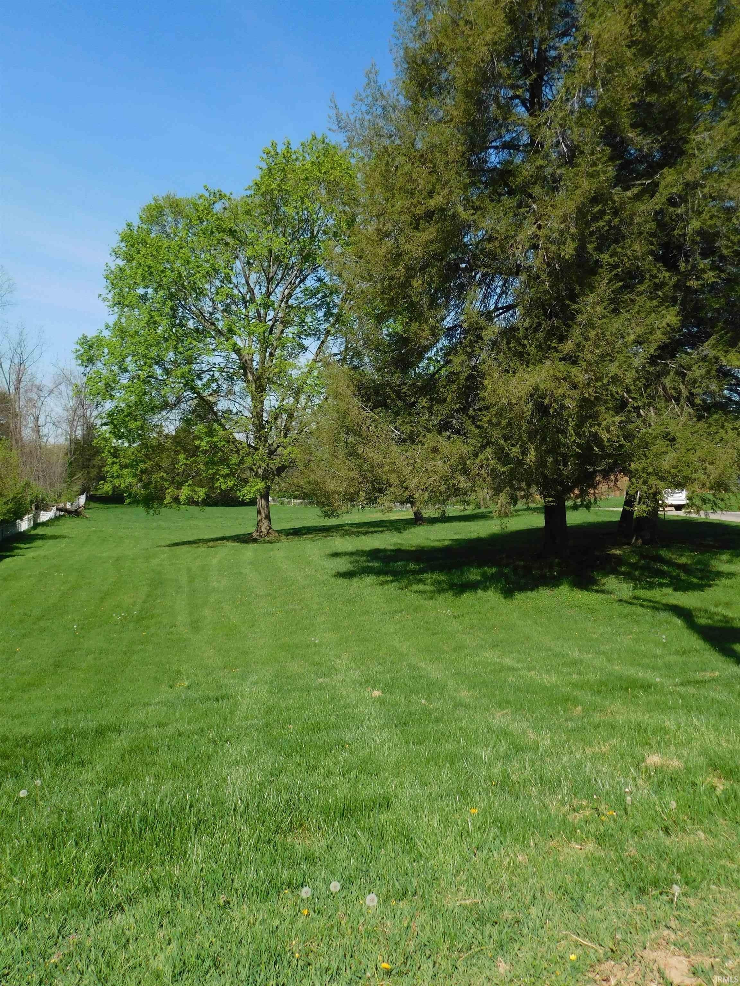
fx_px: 798
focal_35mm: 28
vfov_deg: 63.4
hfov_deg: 49.7
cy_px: 493
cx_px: 370
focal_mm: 4.9
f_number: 6.4
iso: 125
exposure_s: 1/400
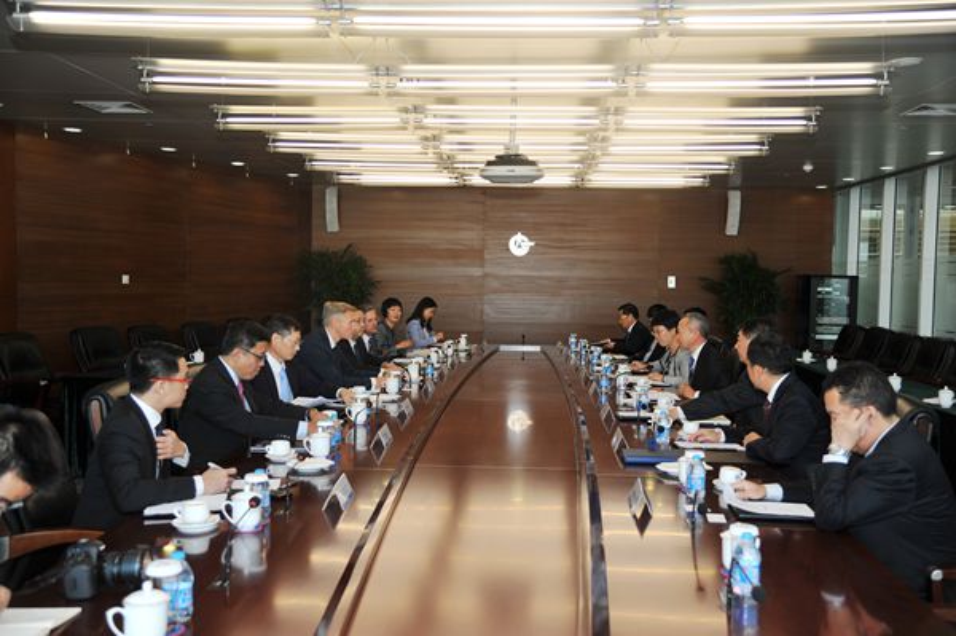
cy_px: 318
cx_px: 478
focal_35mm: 35
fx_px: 929
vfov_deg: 37.8
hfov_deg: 54.5
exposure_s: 1/250
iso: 400
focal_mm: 35
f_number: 4
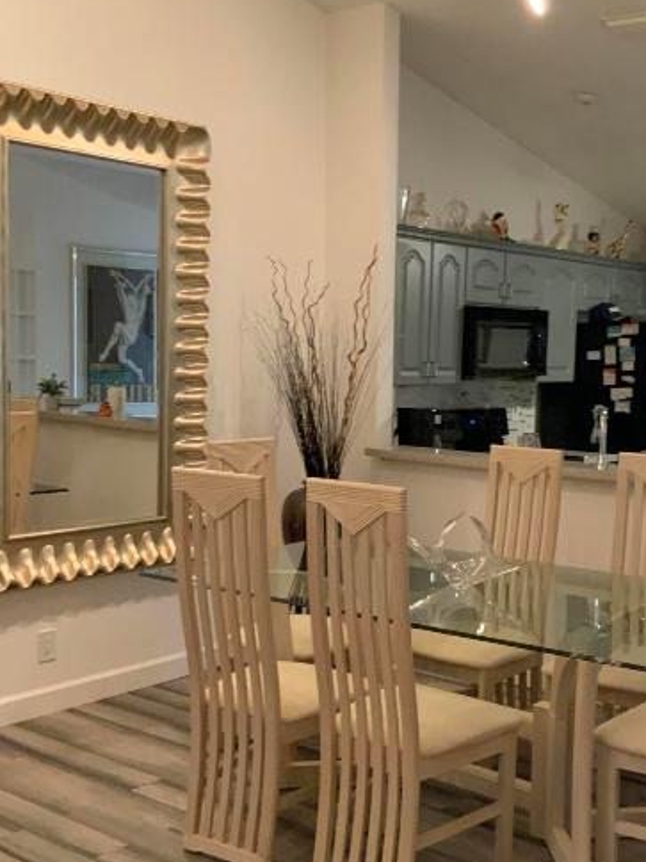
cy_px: 461
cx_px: 456
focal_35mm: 46
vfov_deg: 41.2
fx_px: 1145
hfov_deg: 31.1
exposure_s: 1/60
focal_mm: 3
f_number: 1.8
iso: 250
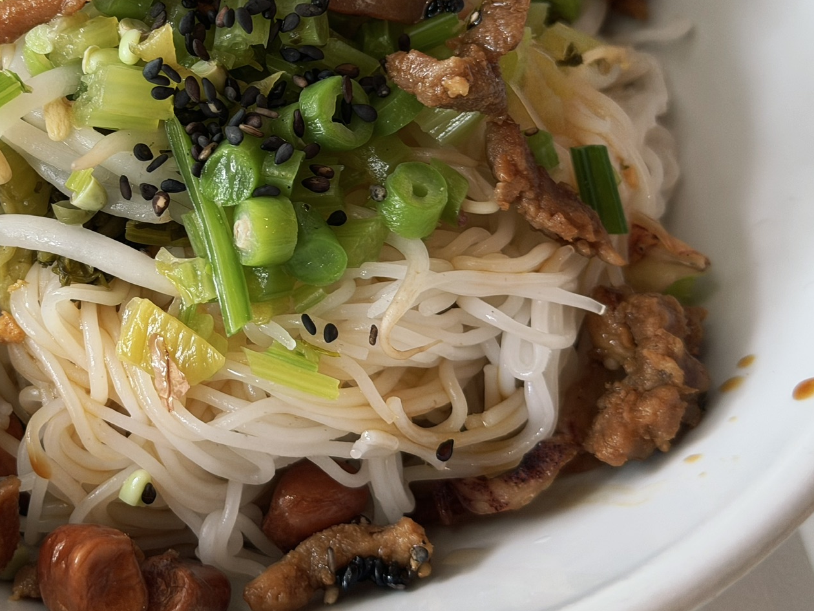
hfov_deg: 24.7
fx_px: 1834
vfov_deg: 18.8
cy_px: 147
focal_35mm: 78
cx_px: 205
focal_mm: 6.76
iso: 50
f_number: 1.78
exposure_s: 1/50
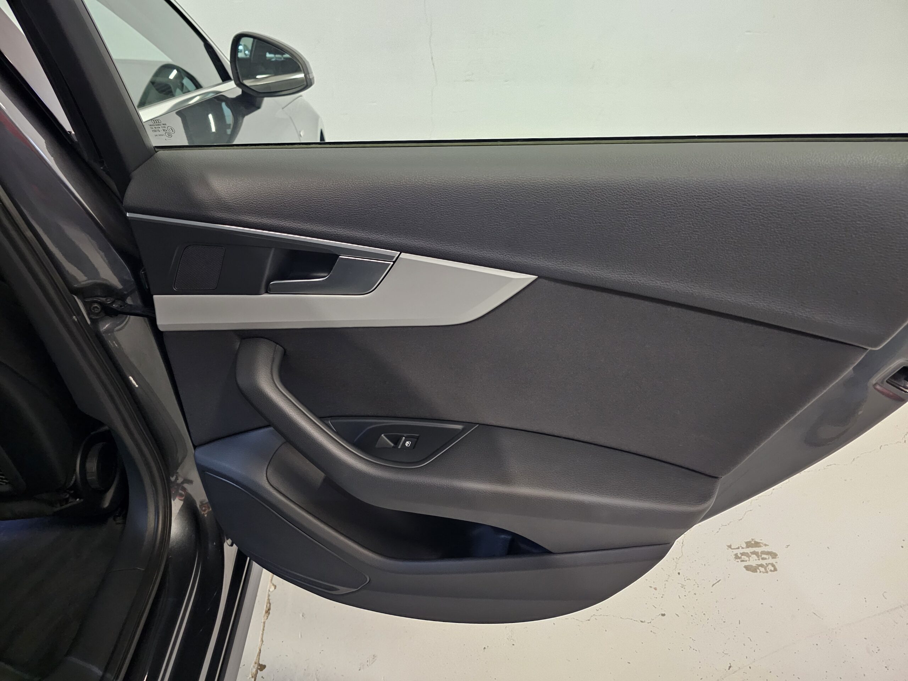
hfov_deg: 73.9
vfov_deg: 58.9
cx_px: 454
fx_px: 603
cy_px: 340
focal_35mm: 23
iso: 1250
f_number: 1.7
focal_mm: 6.3
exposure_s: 1/25
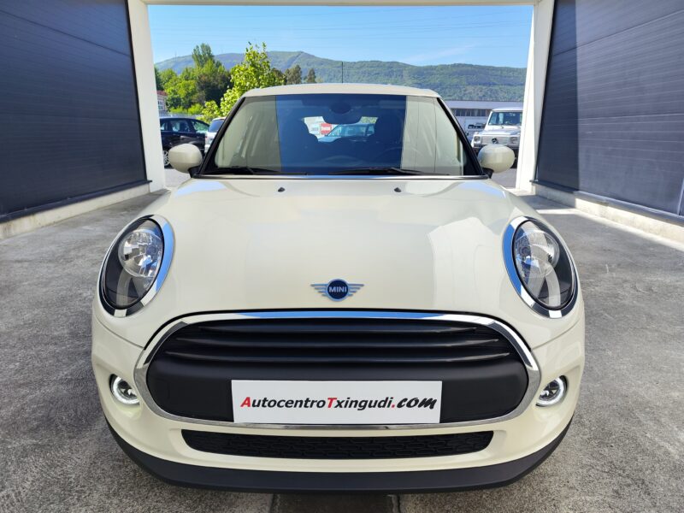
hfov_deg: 73.9
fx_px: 454
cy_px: 256
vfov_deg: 58.9
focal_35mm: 23
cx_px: 342
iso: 50
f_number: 1.69
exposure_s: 1/640
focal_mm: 7.01
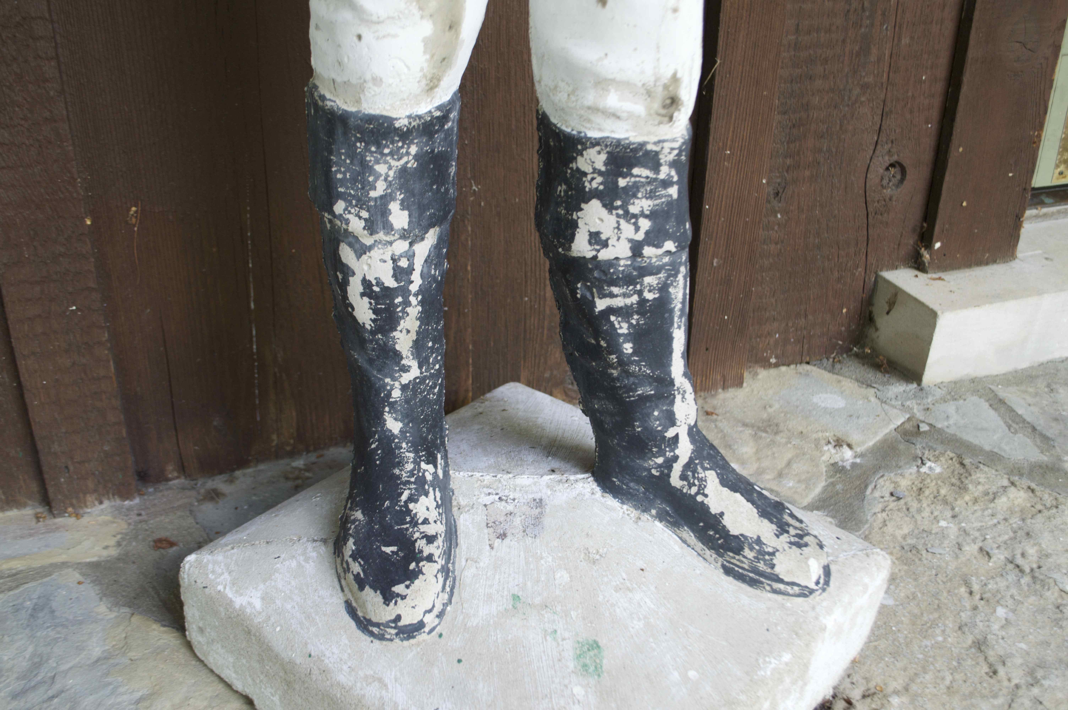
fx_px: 1067
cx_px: 534
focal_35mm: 36
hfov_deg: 53.2
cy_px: 355
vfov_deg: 36.8
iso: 400
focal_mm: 24
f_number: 4.5
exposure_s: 1/80
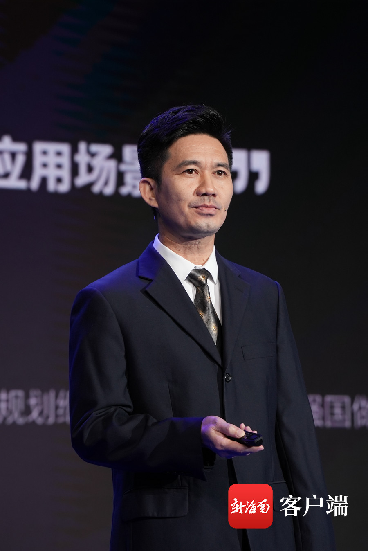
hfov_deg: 6.9
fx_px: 3062
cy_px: 276
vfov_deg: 10.3
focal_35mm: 200
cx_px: 184
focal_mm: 200
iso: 2000
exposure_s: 1/200
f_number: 8
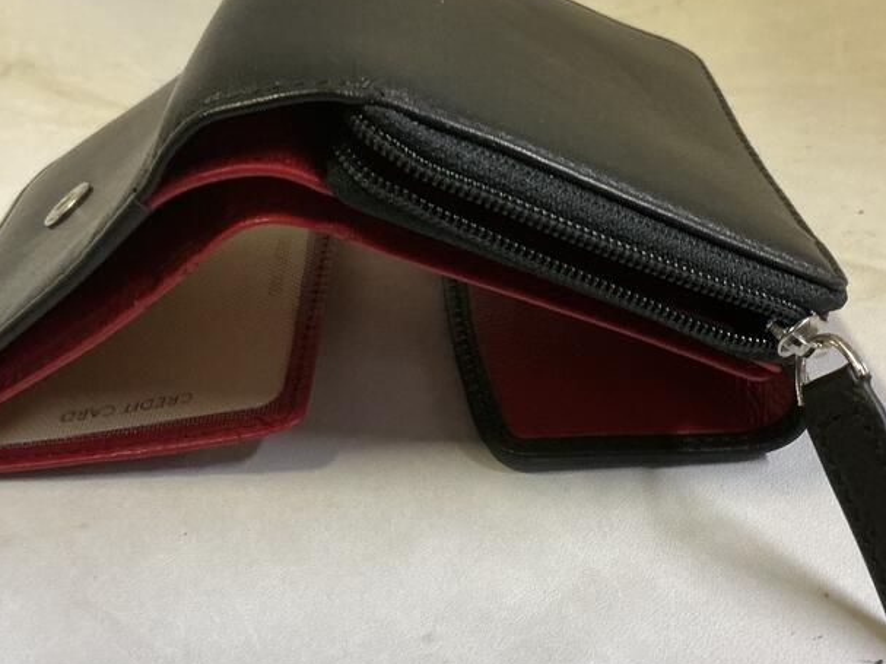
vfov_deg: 33.6
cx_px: 435
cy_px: 335
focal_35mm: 43
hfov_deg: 43.9
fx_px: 1100
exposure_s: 1/50
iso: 160
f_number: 1.8
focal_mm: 3
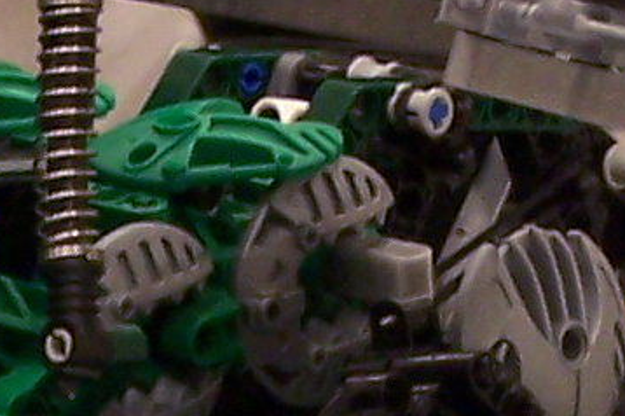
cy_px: 916
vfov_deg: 1.9
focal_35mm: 704
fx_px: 12211
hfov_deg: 2.9
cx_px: 187
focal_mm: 15.6
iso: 140
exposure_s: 1/20
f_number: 3.2
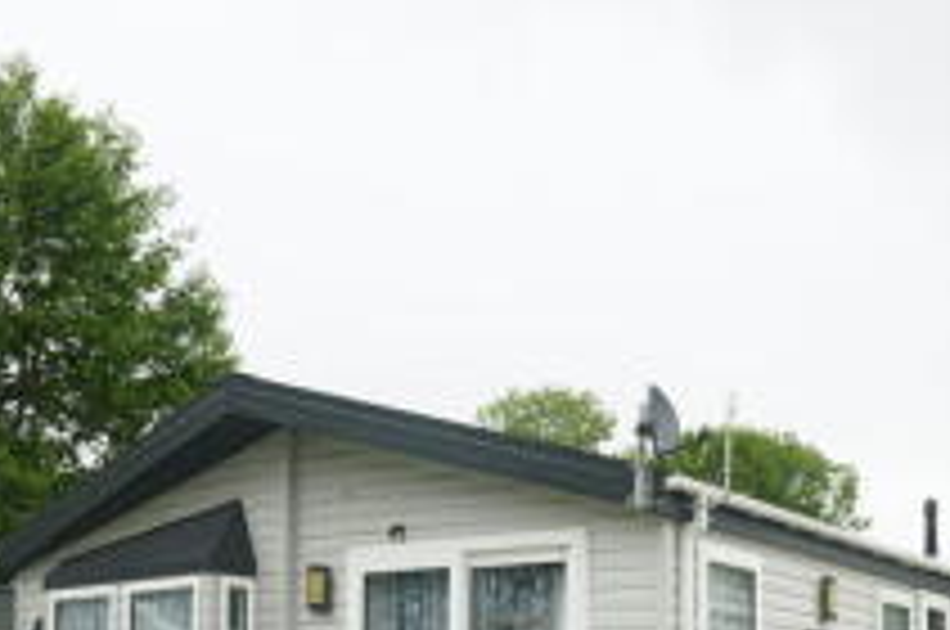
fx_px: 1370
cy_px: 668
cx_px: 540
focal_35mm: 52
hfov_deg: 38.2
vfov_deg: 24.4
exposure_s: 1/60
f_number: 16
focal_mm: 23
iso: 500
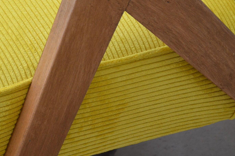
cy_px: -84
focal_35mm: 260
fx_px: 1697
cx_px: 76
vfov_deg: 5.2
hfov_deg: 7.9
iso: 800
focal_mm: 80
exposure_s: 1/125
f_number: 5.3
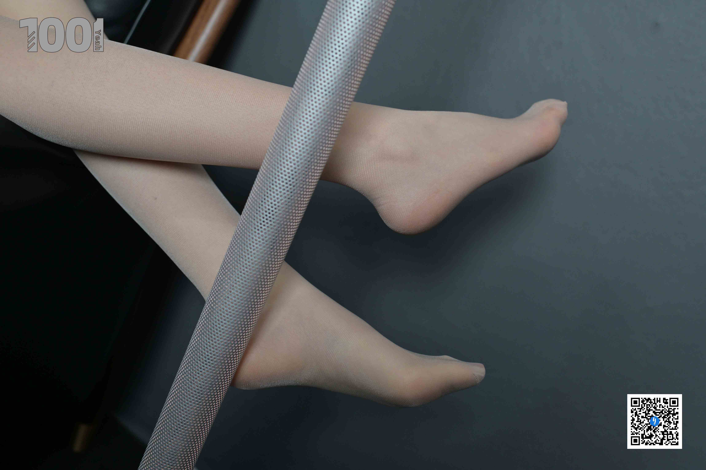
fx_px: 686
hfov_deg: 54.4
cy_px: 235
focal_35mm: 35
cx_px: 353
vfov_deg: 37.9
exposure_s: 1/160
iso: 800
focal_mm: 35
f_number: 4
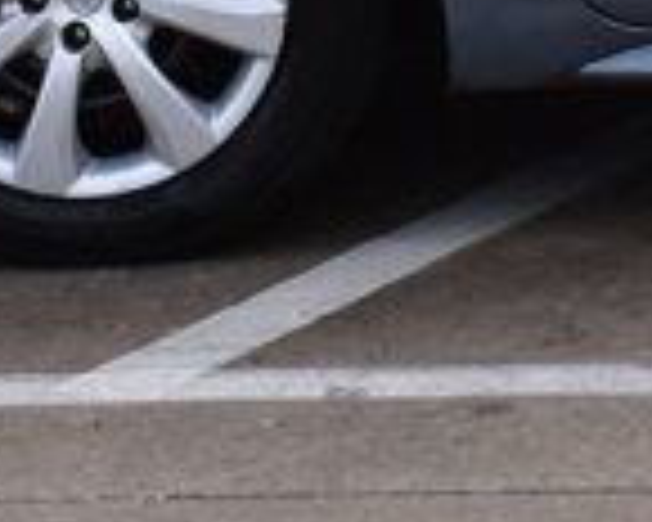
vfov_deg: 4.8
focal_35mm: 317
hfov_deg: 5.9
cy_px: -734
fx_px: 6117
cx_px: 1479
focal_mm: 32
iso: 400
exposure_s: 1/250
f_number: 10
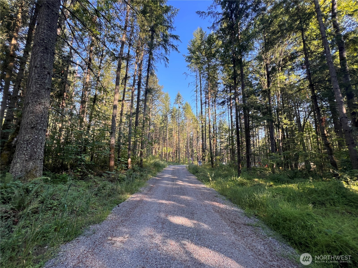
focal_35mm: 13
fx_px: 134
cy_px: 134
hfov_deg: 106.2
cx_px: 179
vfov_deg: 89.9
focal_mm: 1.57
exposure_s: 1/178
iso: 32
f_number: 1.8
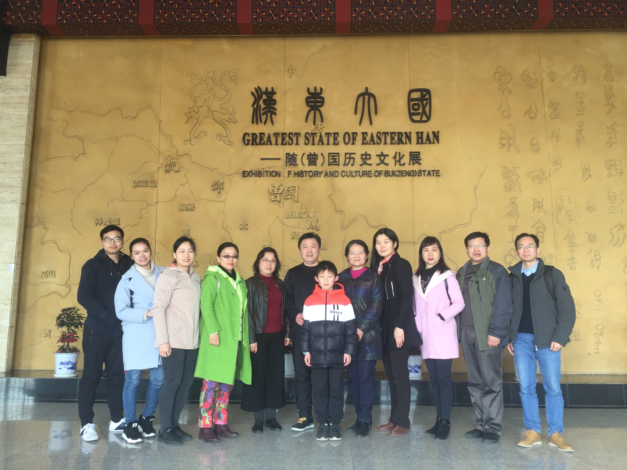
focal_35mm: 29
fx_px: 525
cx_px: 314
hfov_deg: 61.7
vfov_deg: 48.2
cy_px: 235
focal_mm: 4.15
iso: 32
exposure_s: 1/50
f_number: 2.2
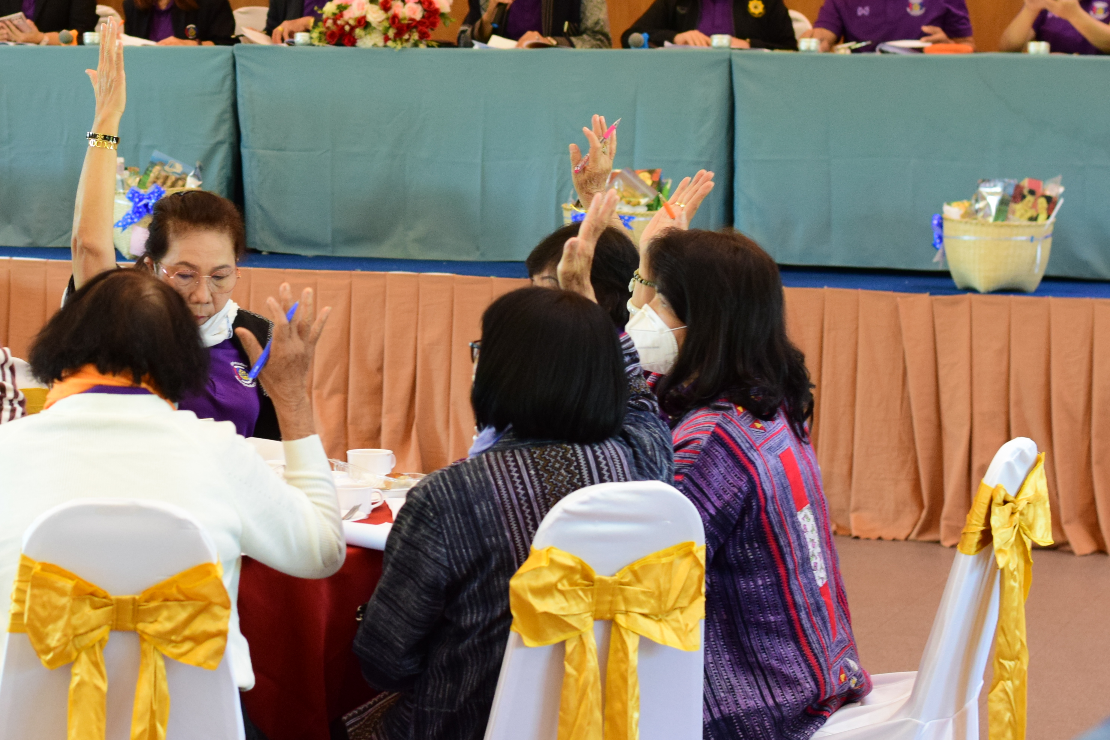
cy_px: 205
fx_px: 3514
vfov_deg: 12.0
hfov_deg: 17.8
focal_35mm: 114
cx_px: 267
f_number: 4.5
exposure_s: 1/100
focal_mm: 50
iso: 1600
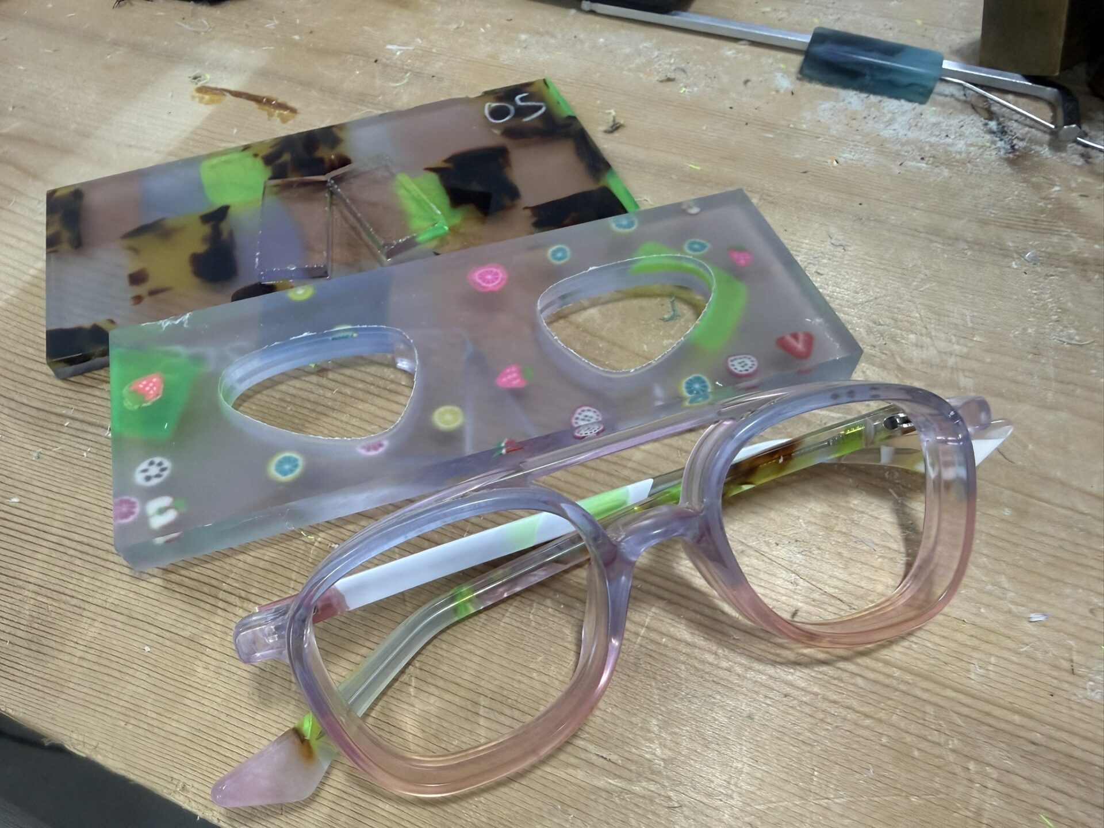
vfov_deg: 56.8
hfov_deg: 71.6
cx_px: 552
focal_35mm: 24
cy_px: 414
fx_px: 765
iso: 320
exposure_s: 1/120
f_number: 2.2
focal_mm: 2.22
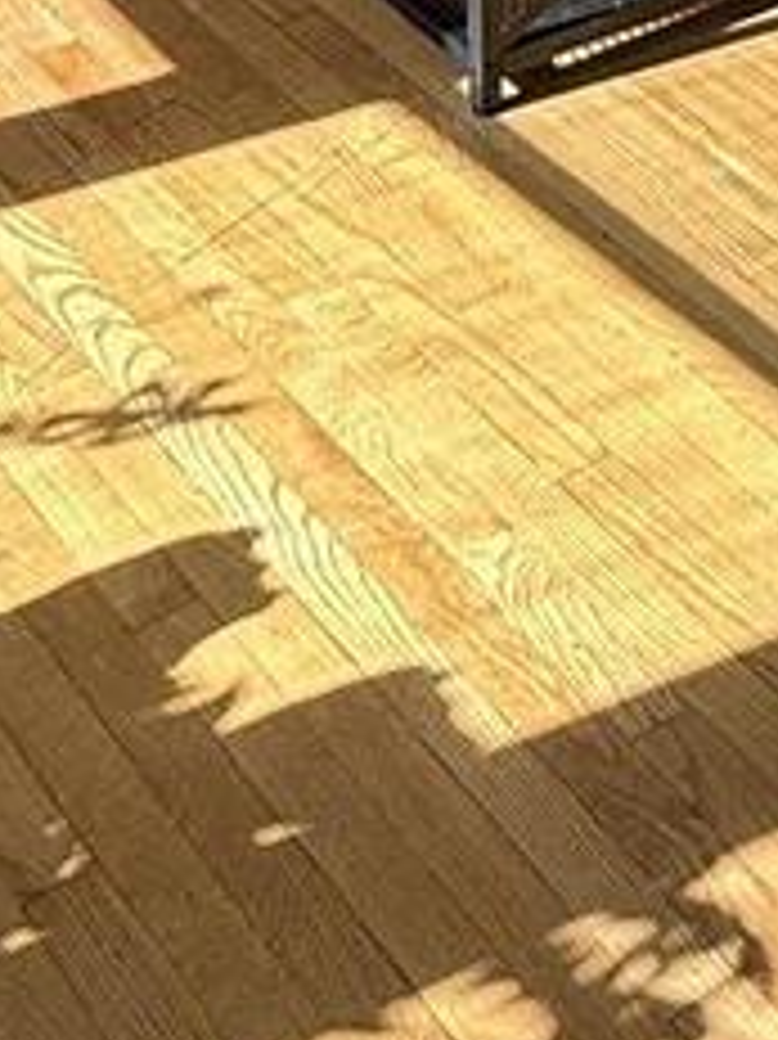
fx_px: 2789
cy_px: -1306
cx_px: 639
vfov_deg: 15.0
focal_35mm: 93
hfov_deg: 15.8
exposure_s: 1/186
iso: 64
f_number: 2.2
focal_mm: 2.22
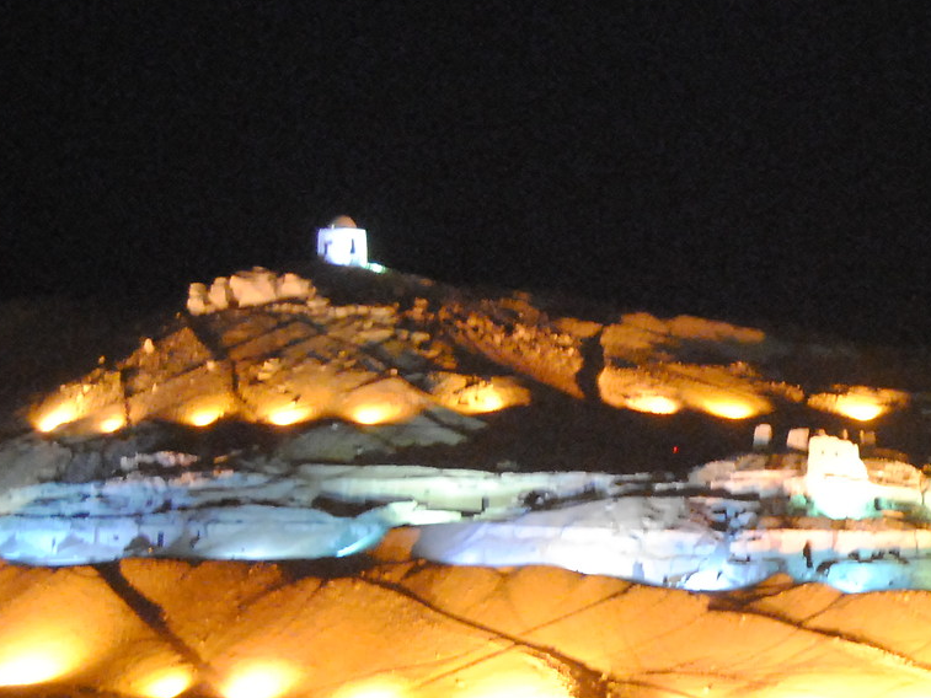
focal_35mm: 183
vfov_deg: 8.1
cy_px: 536
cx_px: 887
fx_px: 4923
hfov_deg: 10.7
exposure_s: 1.3
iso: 1600
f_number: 5
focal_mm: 40
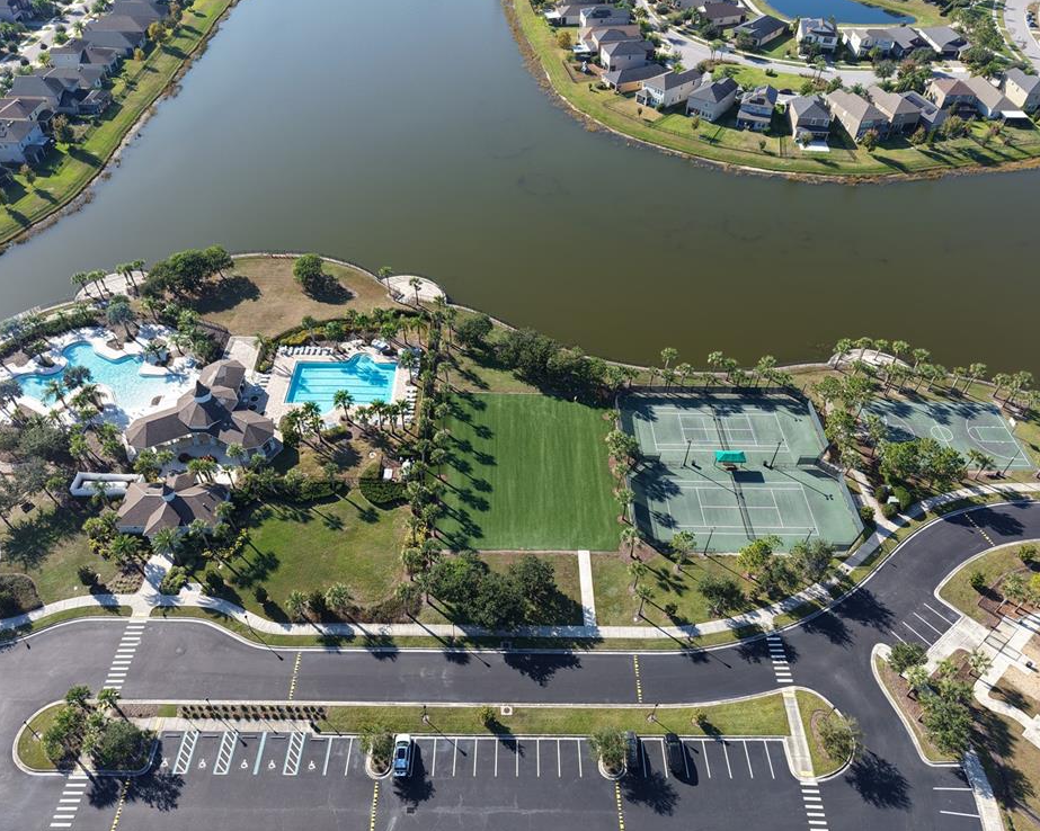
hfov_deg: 66.0
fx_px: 800
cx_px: 500
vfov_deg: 54.9
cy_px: 402
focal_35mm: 26
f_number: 1.8
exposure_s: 1/1600
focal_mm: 8.67
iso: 130
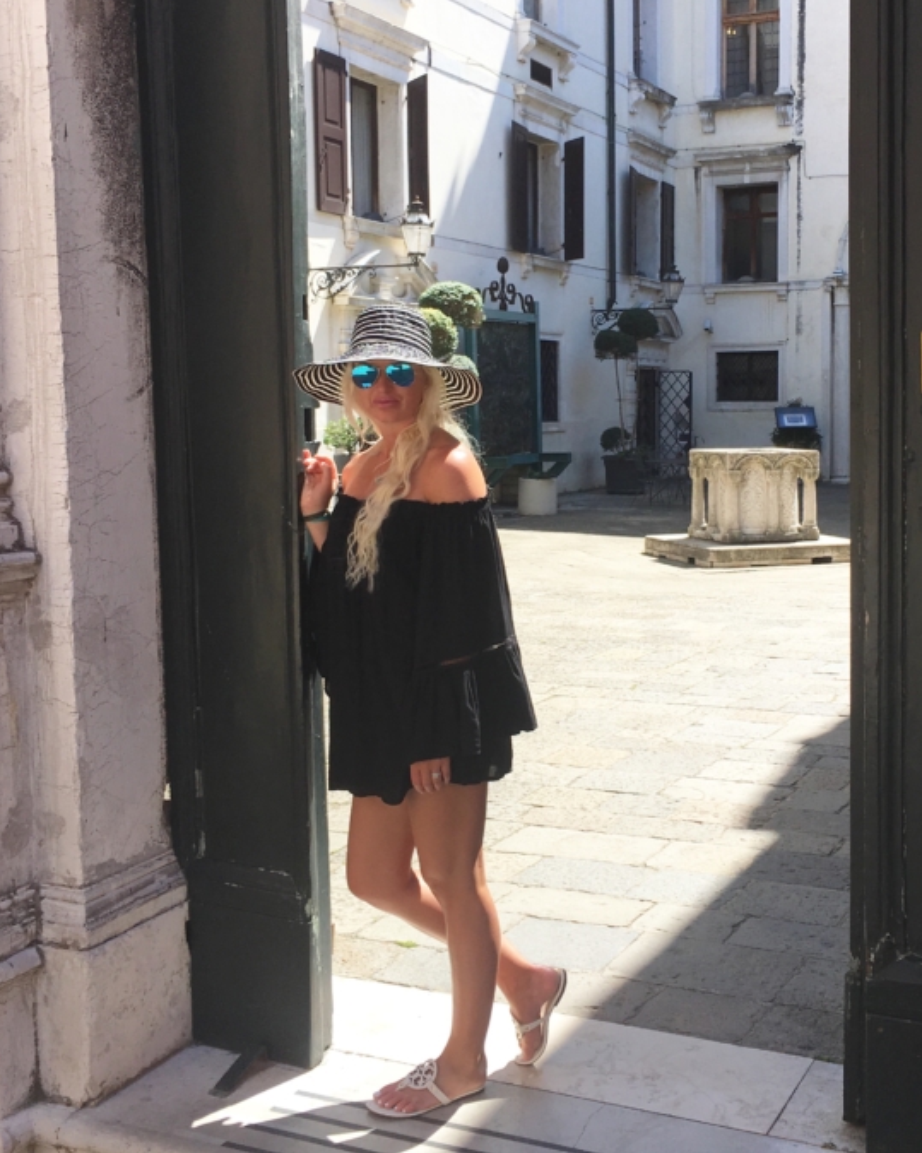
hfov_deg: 34.6
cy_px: 493
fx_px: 1467
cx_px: 602
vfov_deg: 42.8
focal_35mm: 43
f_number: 2.2
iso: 25
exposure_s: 1/793
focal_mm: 4.15
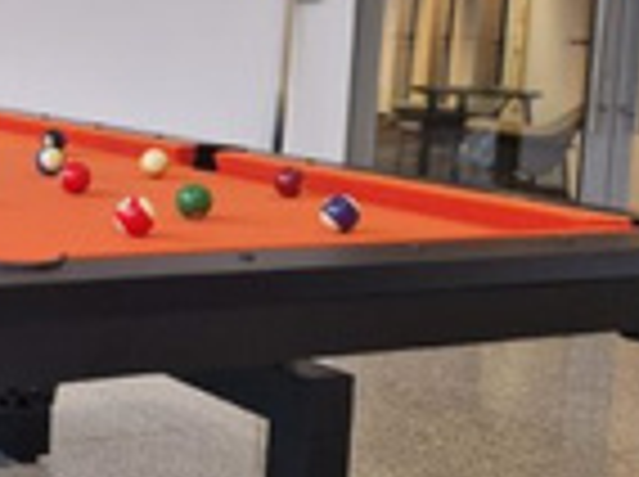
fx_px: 1345
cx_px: -45
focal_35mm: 73
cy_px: 153
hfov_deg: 25.0
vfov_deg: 20.0
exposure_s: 1/100
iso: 160
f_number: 1.8
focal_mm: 5.4
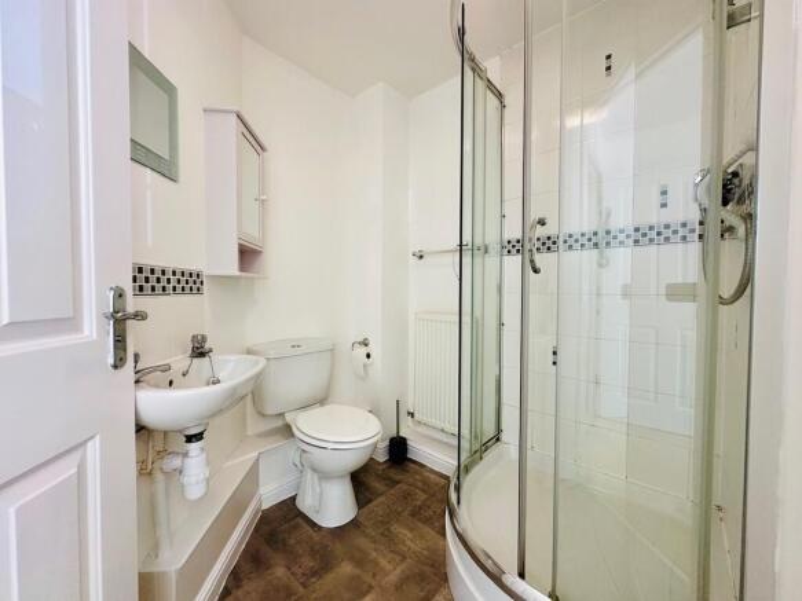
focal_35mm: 14
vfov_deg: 85.7
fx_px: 324
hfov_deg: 102.1
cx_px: 401
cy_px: 300
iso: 200
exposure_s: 1/100
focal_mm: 2.22
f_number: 2.2
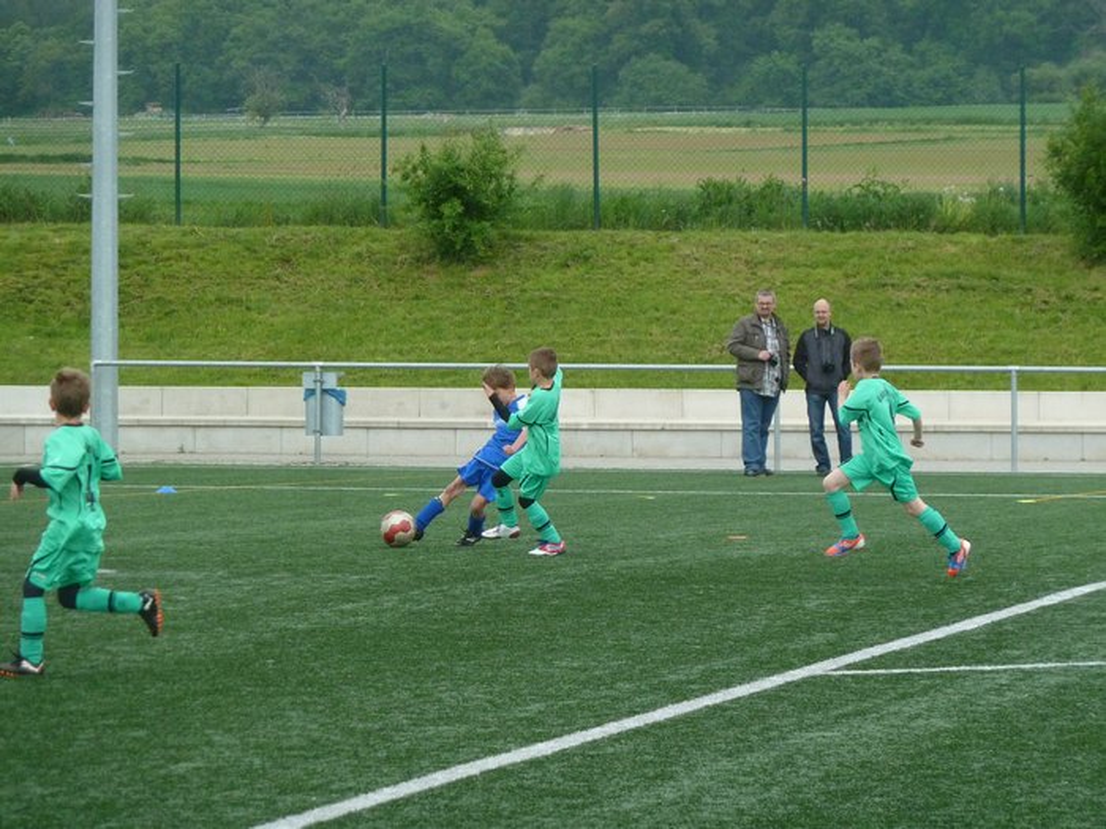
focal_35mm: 196
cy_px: 414
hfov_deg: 10.1
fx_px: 6262
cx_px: 553
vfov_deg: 7.6
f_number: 4.5
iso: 320
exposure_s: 1/640
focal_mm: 32.1
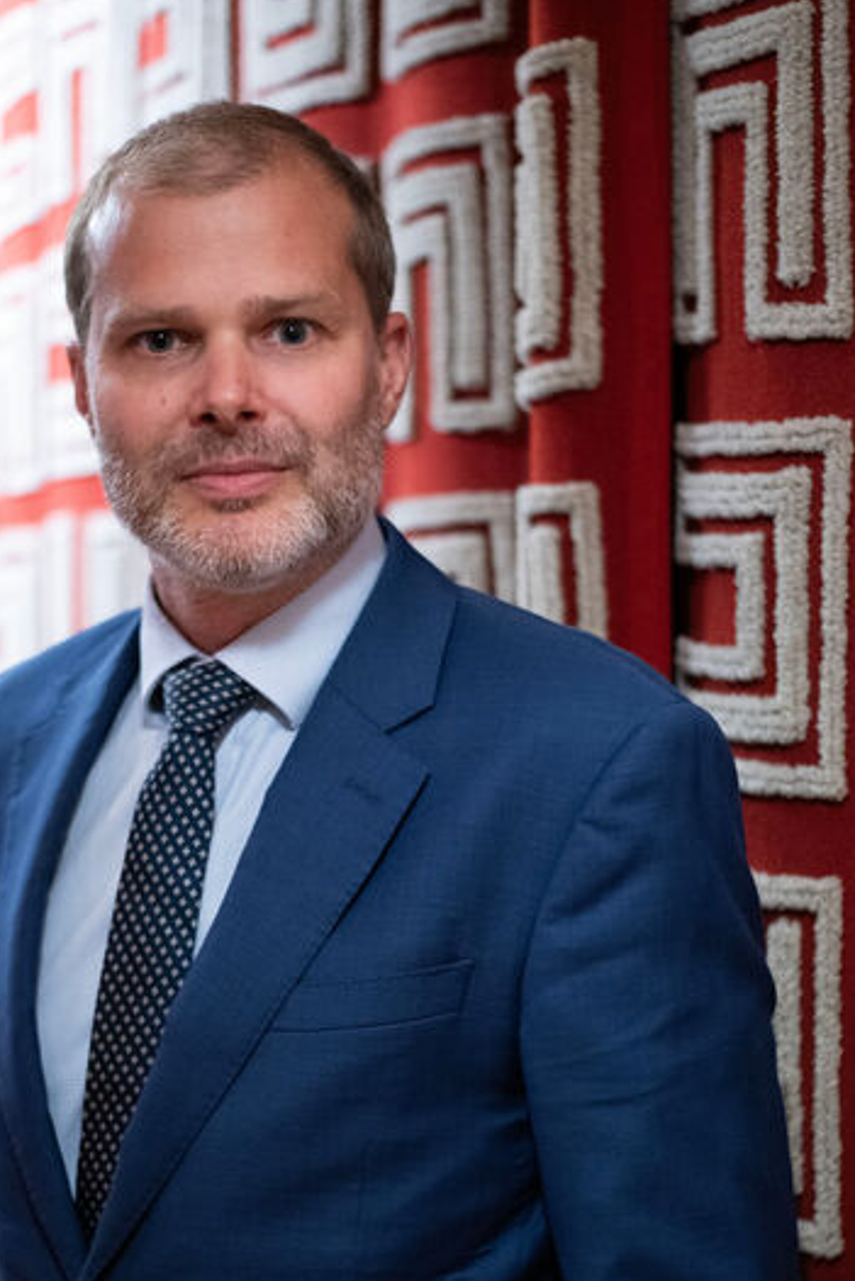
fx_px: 2706
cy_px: 879
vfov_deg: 26.5
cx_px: 286
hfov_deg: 17.9
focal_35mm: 76
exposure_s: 1/80
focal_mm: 50
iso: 3200
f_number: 1.8
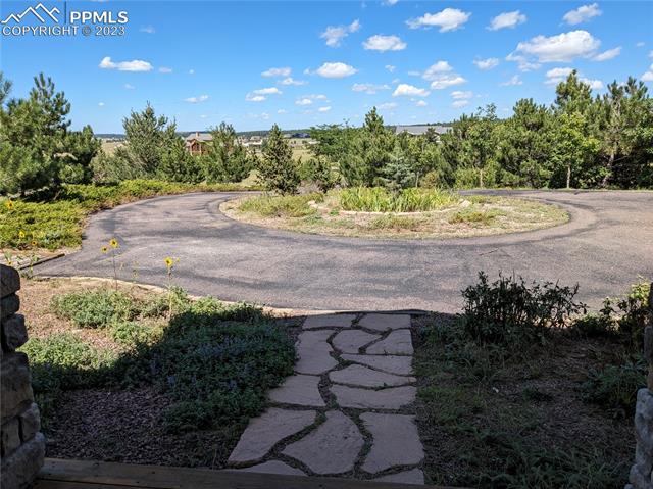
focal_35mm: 27
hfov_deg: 65.4
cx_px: 326
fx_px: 509
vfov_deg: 51.3
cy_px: 244
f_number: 1.73
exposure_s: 1/2336
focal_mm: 4.38
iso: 58
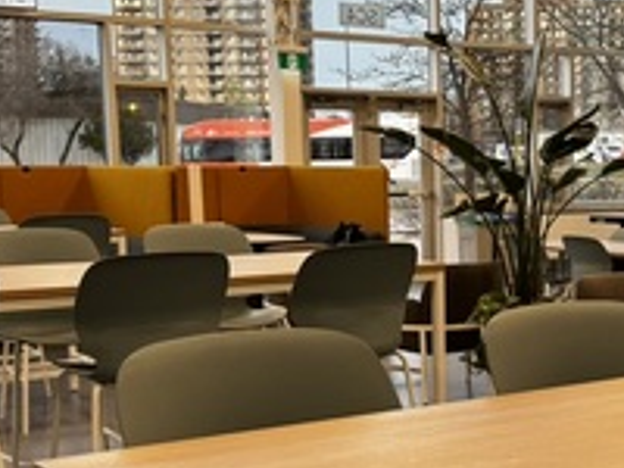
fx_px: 1298
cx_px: 521
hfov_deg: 26.4
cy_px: 346
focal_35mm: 72
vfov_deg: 20.3
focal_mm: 6.76
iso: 80
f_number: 1.78
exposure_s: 1/120
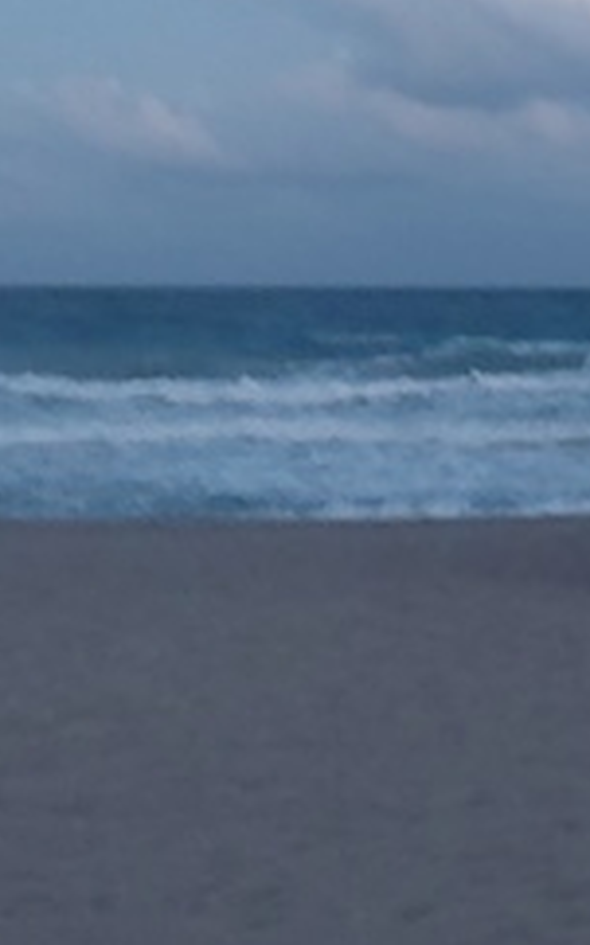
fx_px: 2653
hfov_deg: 11.9
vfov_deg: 20.1
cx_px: 996
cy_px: 301
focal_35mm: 103
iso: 400
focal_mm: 4.6
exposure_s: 1/33
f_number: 1.8
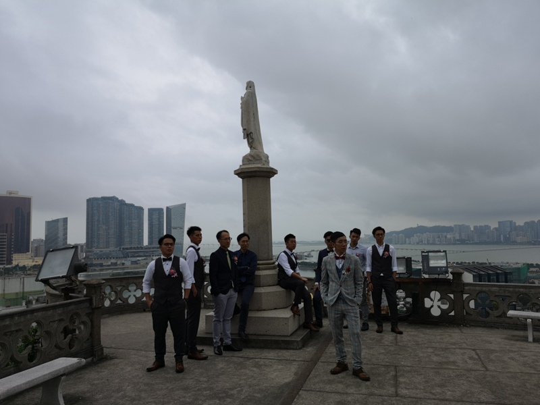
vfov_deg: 51.4
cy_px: 202
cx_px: 270
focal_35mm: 27
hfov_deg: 65.3
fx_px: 421
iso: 50
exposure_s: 1/2252
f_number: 1.8
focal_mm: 3.95
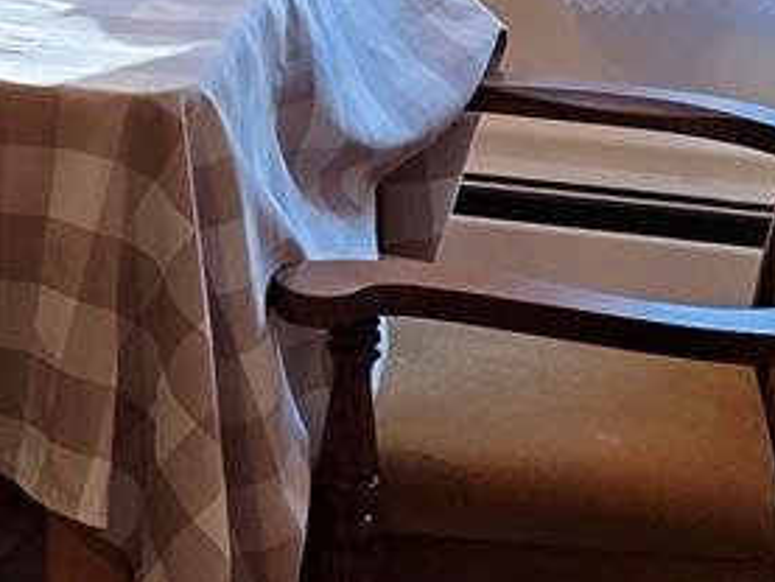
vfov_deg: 8.3
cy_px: -590
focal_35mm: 170
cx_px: -764
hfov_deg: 10.7
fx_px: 3808
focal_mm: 6.3
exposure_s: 1/120
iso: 125
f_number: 1.7
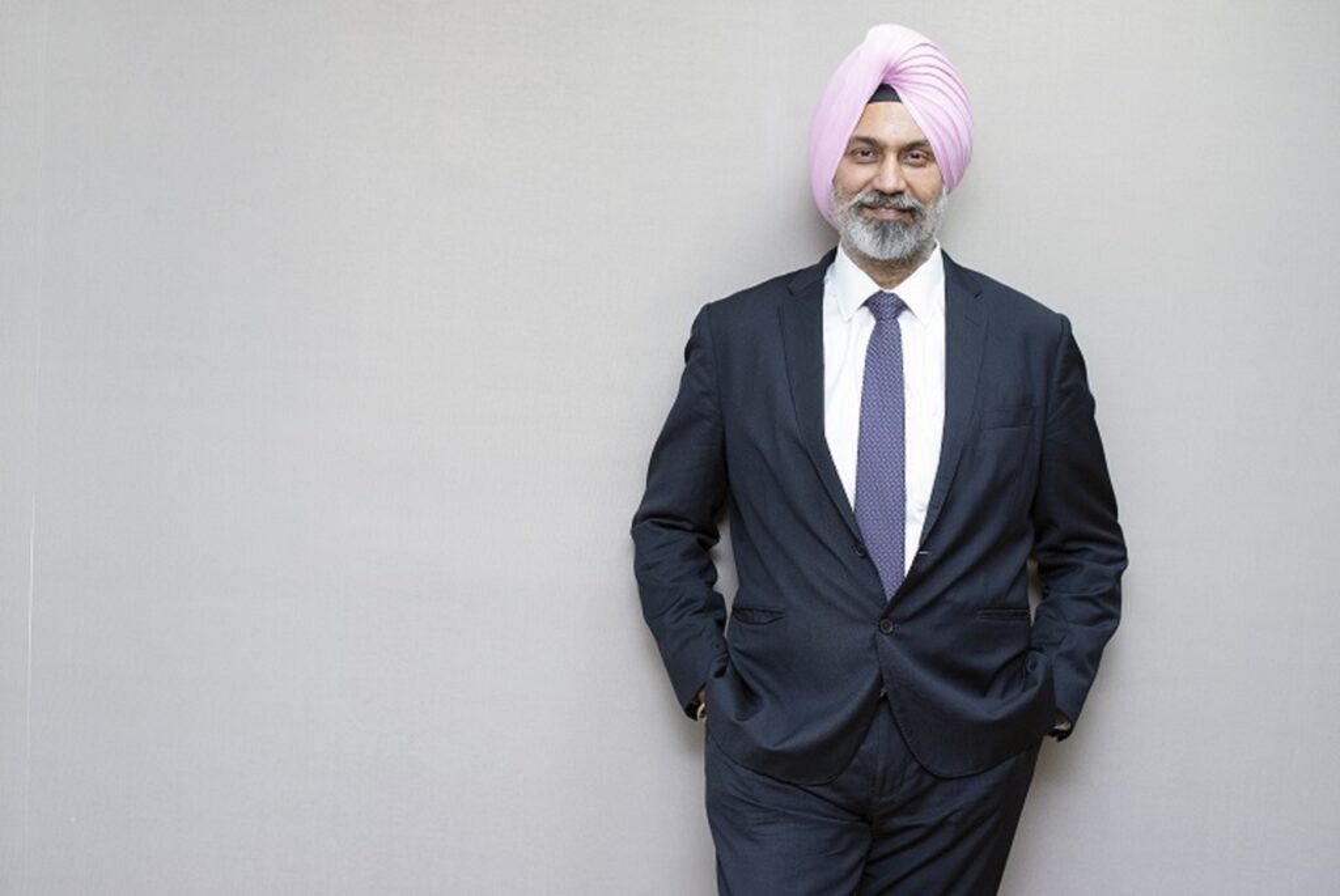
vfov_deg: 27.1
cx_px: 670
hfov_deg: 39.6
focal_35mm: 50
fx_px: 1863
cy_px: 448
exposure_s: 1/80
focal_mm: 50
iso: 400
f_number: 4
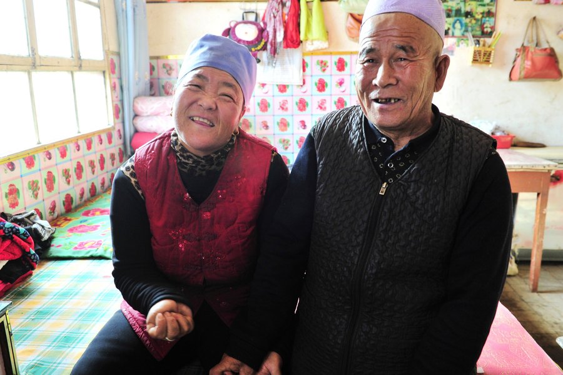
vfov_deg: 44.9
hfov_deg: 63.7
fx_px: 453
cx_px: 282
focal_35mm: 29
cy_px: 188
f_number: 5
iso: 2000
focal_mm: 29
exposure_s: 1/100
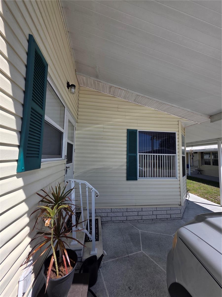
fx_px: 111
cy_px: 148
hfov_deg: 89.9
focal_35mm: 13
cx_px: 111
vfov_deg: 106.2
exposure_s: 1/2000
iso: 40
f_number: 1.9
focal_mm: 2.2
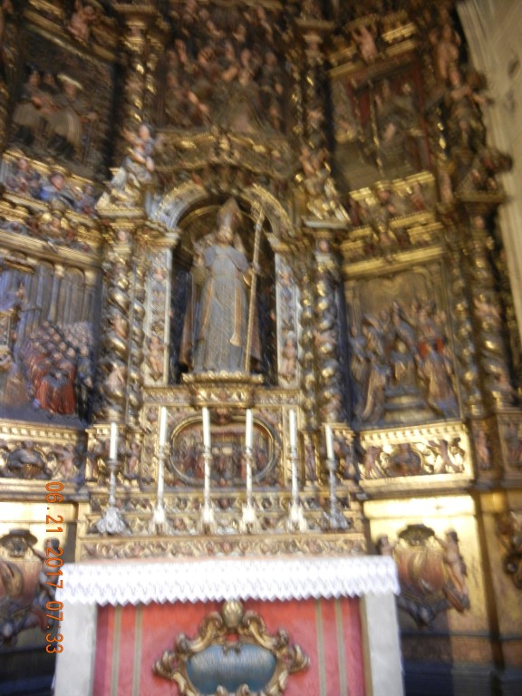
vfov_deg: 60.0
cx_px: 261
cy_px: 348
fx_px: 603
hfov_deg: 46.8
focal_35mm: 30
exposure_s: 1/1.5
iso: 400
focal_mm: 5.4
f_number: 3.5
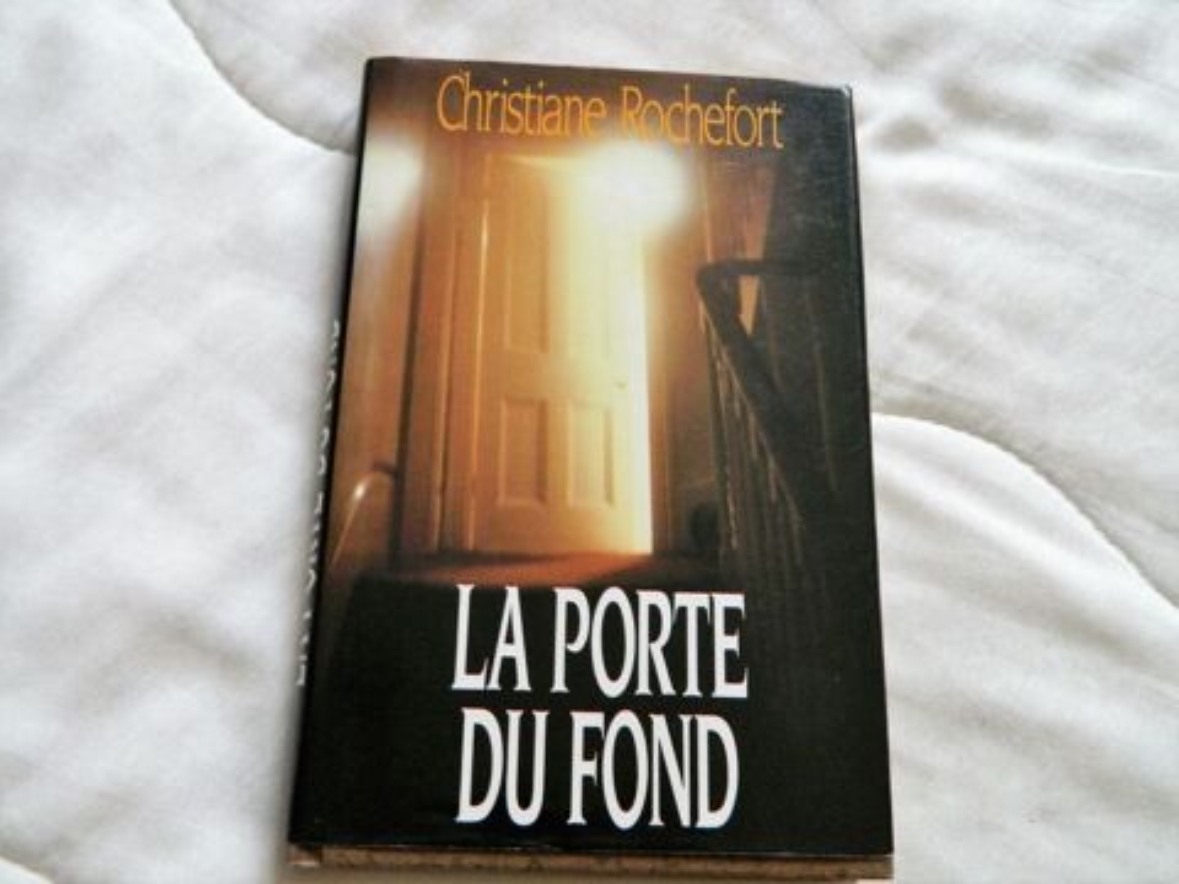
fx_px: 1192
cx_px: 590
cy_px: 442
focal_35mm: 35
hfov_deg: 52.6
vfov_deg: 40.7
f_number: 3.3
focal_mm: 6.2
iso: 450
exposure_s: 1/10
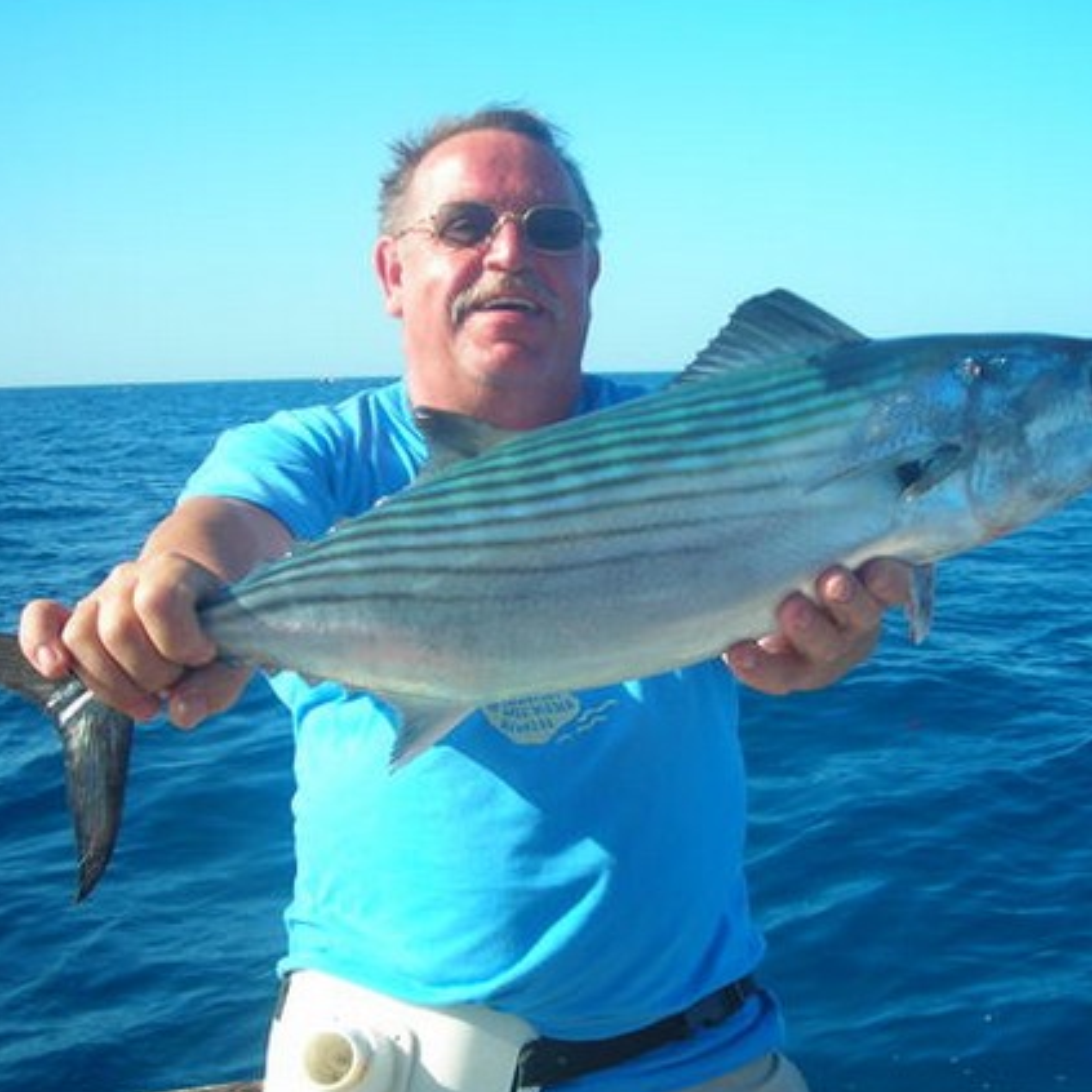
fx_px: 1785
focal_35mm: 50
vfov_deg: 34.0
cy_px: 591
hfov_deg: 34.0
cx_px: 627
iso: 50
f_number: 3.2
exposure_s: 1/428
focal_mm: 6.3
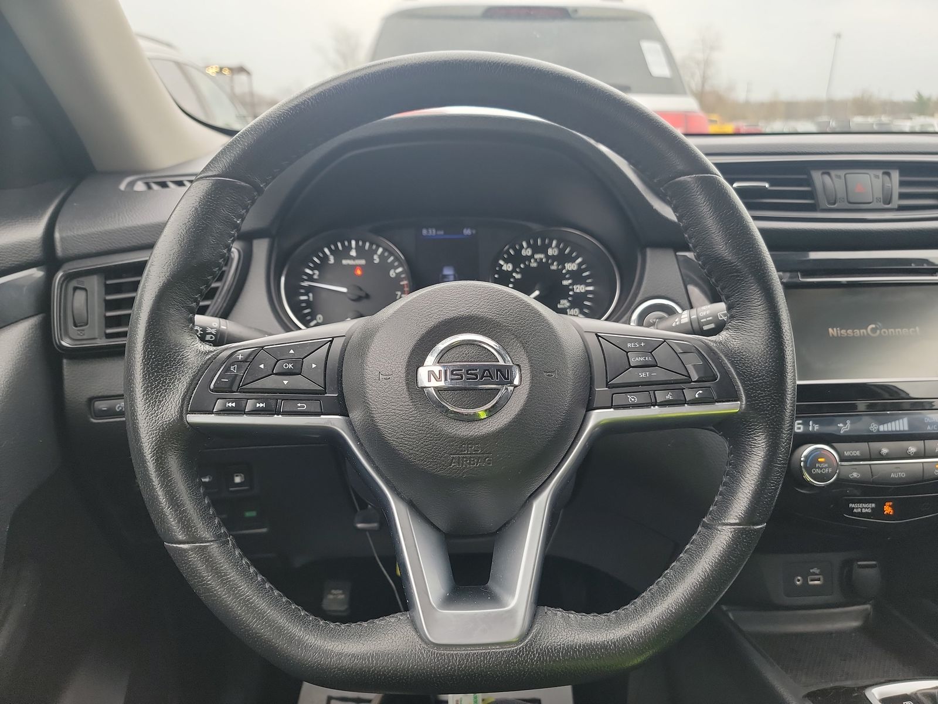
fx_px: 650
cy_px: 352
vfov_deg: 56.8
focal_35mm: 24
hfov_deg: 71.6
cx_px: 469
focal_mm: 6.7
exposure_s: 1/59
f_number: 1.8
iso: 110
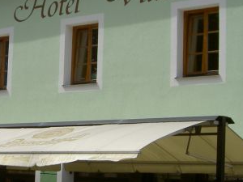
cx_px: 7
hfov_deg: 18.5
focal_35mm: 104
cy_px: 97
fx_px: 730
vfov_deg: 14.2
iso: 50
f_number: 4.7
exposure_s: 1/500
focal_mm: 8
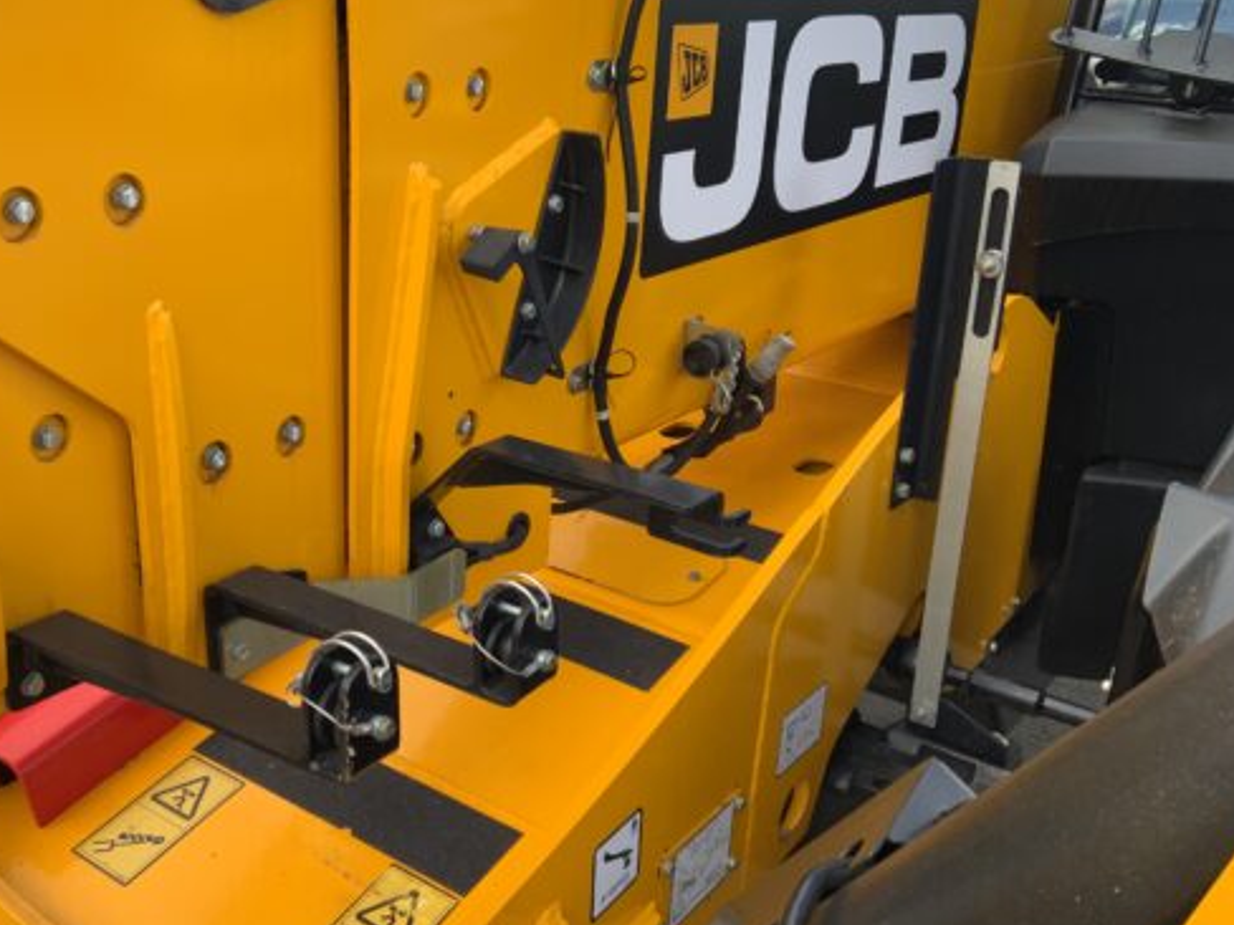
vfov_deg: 37.7
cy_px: 465
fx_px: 1355
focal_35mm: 38
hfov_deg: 48.7
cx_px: 488
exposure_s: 1/231
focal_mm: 3
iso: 16
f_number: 1.8
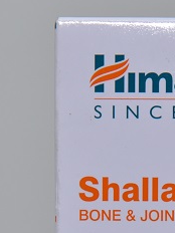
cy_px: 219
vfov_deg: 7.6
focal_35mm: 261
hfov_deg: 5.7
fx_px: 1759
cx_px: 175
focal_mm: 120
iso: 1600
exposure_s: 1/160
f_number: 5.6
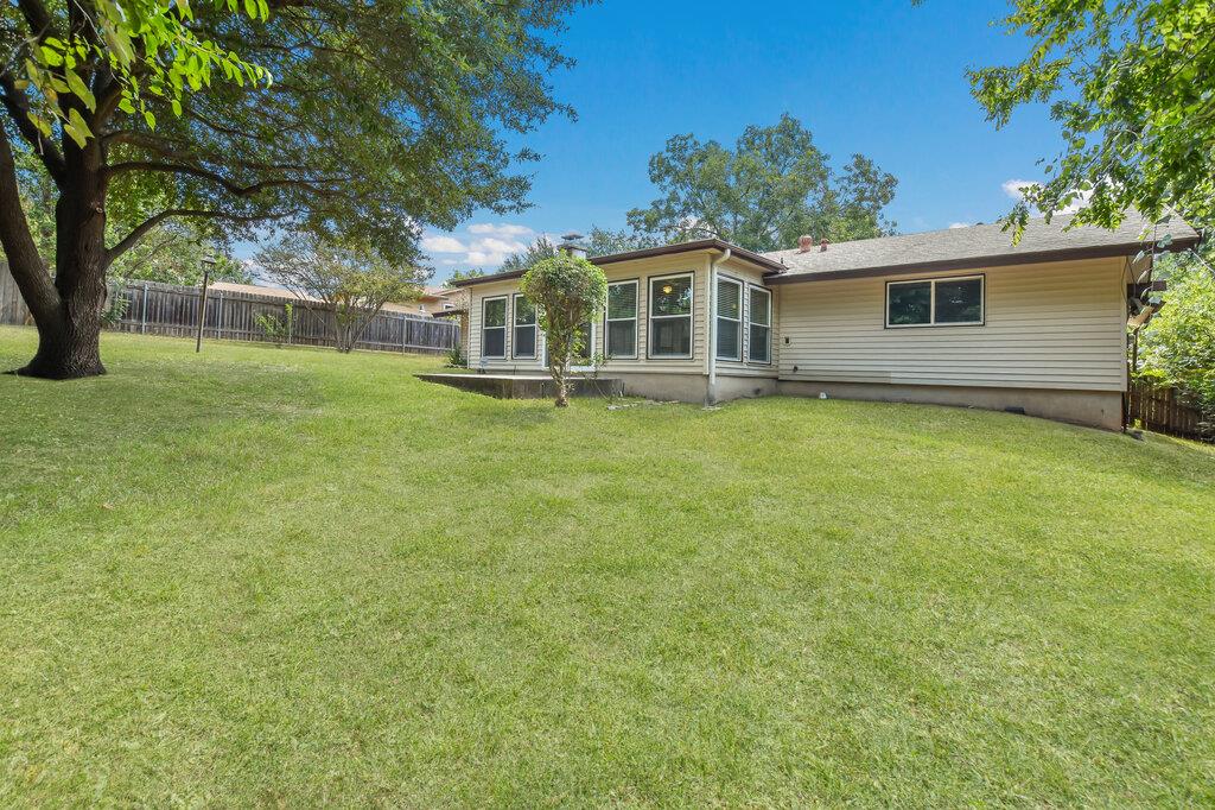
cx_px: 608
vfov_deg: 77.3
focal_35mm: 15
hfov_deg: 100.4
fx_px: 506
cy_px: 405
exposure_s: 1/100
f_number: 8
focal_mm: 10
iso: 200
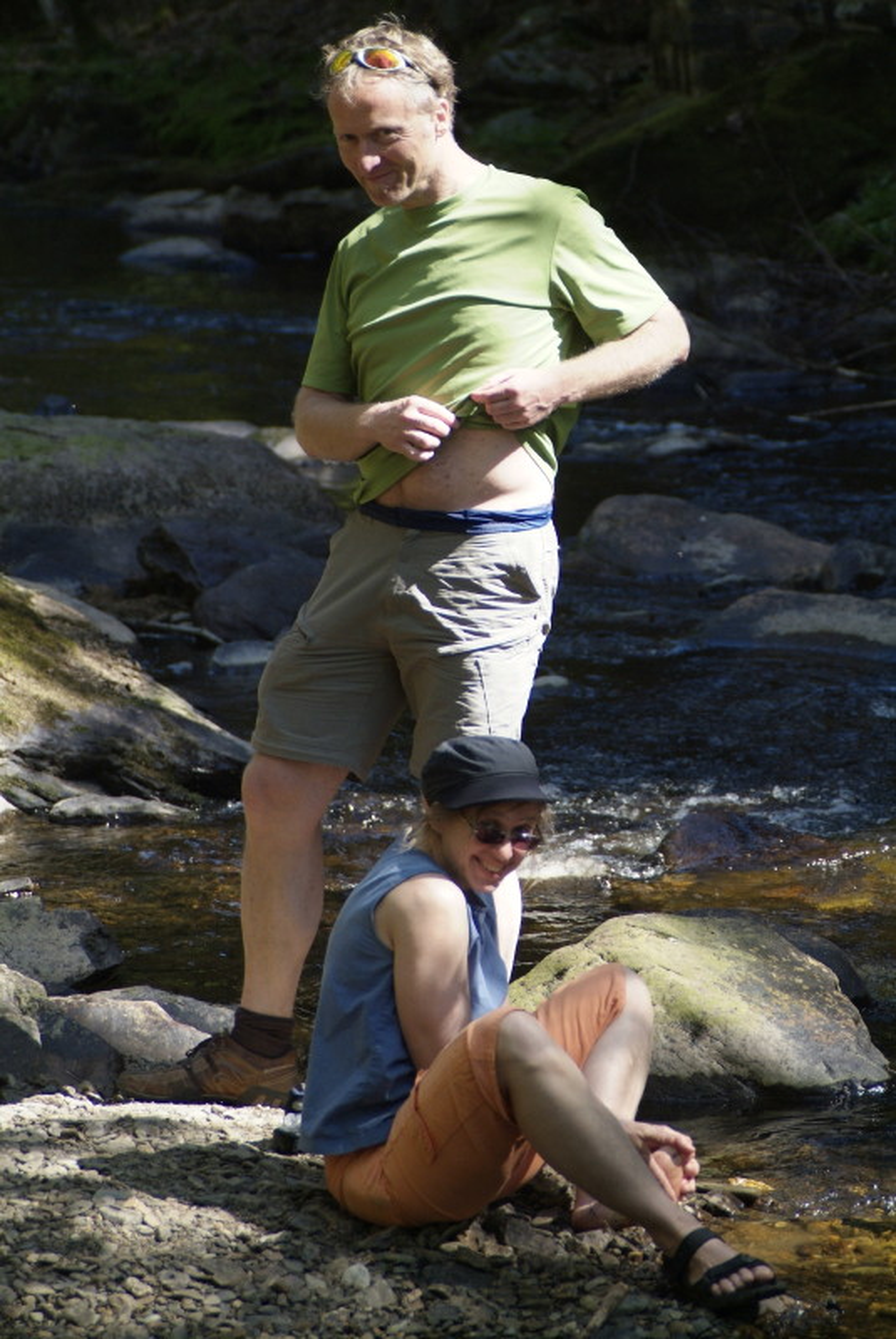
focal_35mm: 158
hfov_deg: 8.7
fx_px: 5885
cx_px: 448
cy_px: 670
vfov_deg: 13.0
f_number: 4.8
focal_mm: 105
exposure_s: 1/350
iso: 800
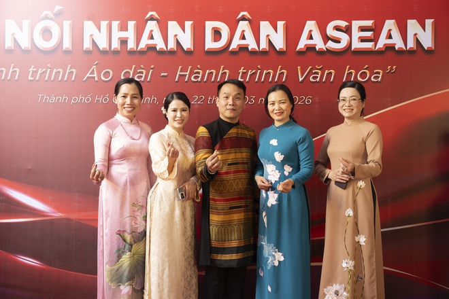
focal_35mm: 44
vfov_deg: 30.8
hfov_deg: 44.9
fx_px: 544
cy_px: 150
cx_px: 224
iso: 200
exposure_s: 1/160
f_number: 4.5
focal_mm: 43.6
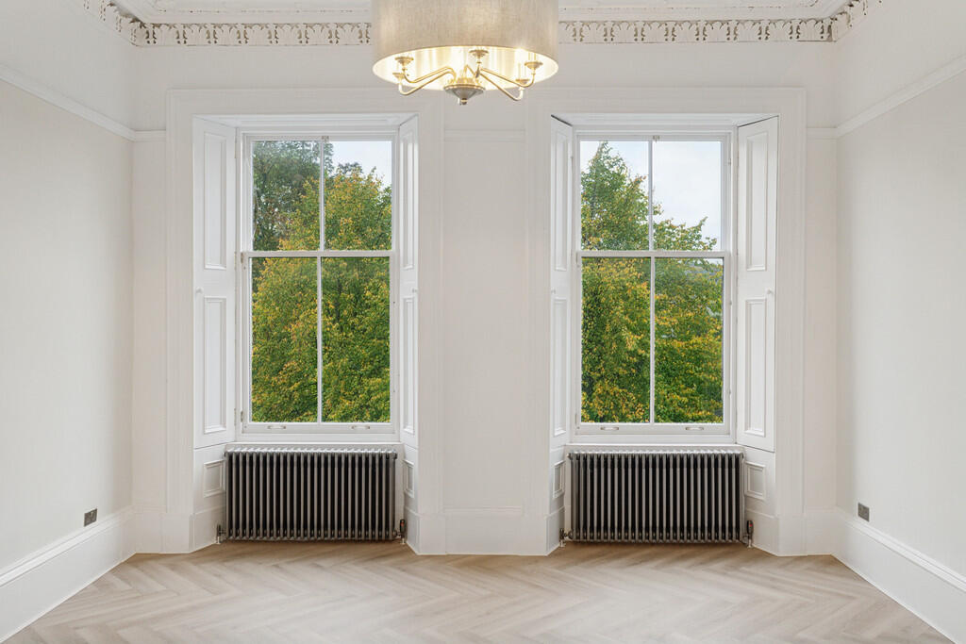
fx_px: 805
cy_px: 322
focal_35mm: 30
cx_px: 483
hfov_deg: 61.9
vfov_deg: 43.6
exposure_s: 1/60
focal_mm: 20
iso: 500
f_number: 5.6
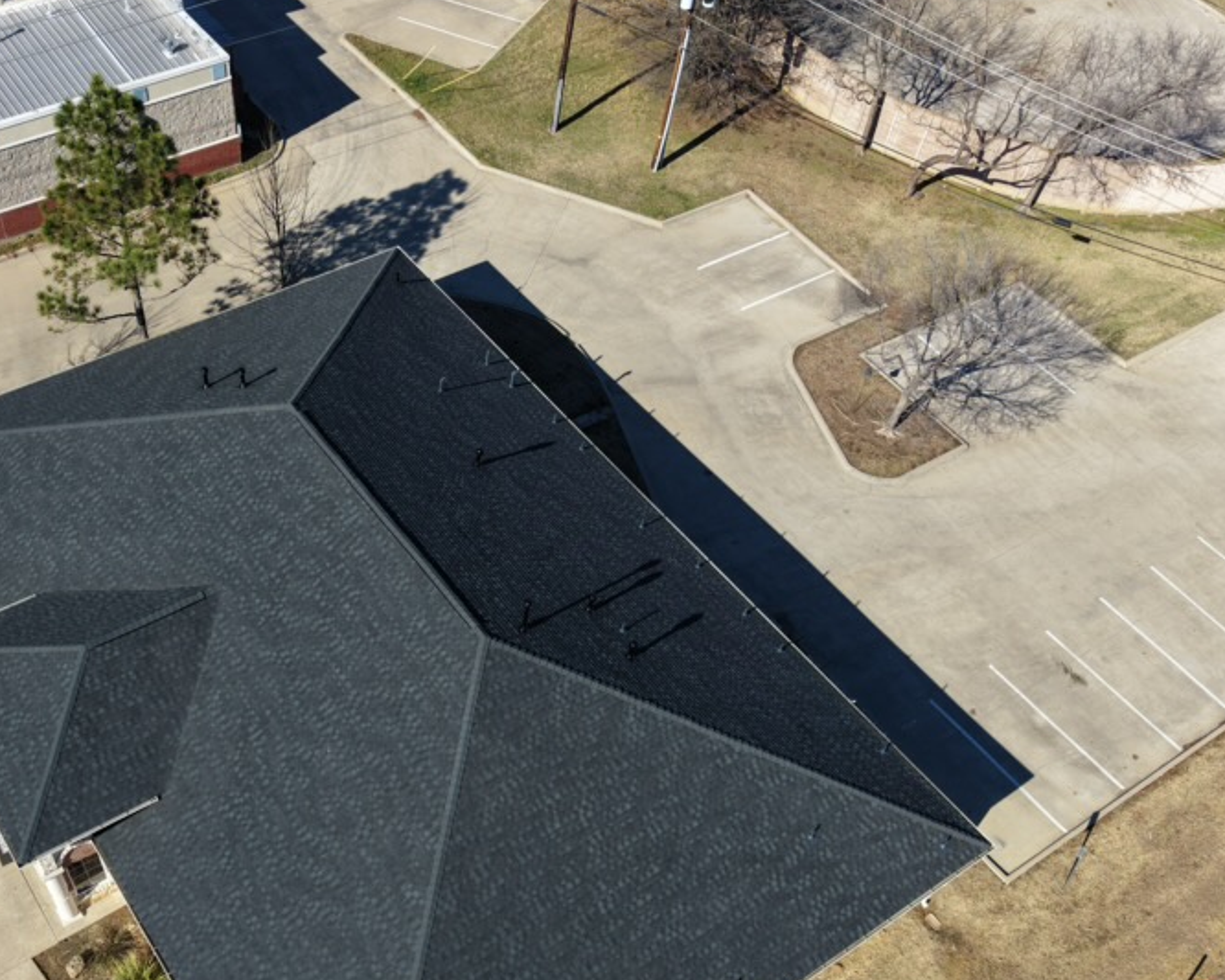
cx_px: 430
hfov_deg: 49.6
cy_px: 678
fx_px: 1305
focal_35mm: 36
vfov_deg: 40.5
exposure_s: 1/4000
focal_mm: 8.67
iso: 140
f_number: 1.8
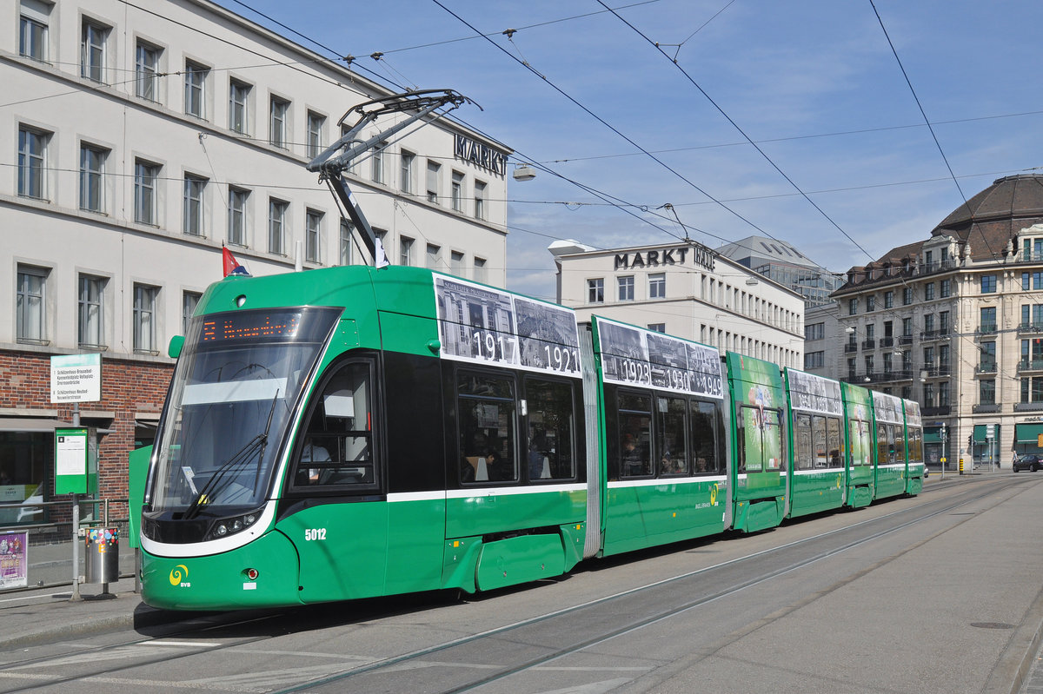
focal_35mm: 45
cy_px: 347
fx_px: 1303
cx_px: 522
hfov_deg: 43.6
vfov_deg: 29.8
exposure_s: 1/1000
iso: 400
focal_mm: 30
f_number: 10
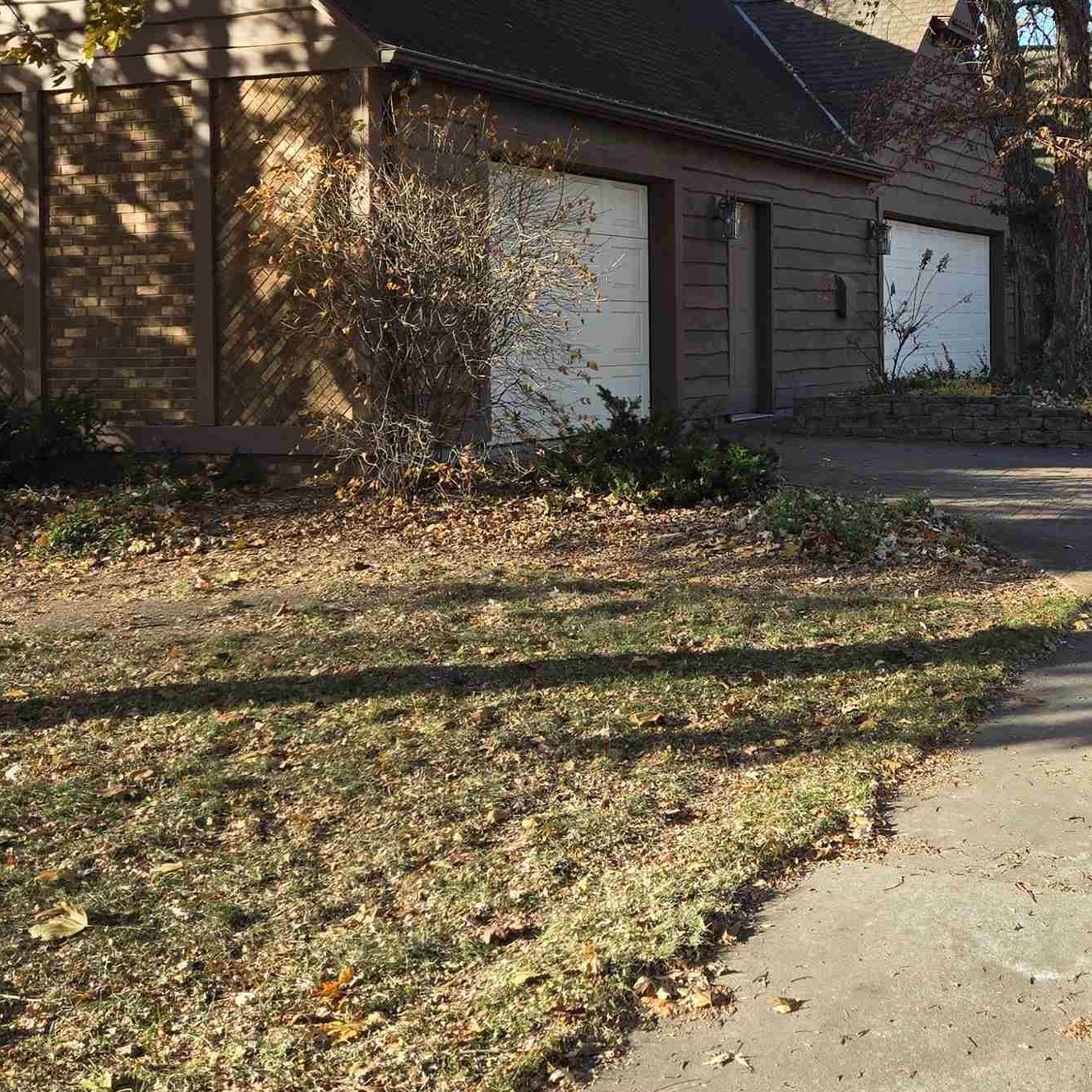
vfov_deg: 35.6
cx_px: 859
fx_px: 1677
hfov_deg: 35.0
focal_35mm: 47
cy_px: 329
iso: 25
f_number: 1.8
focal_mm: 5.4
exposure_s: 1/393
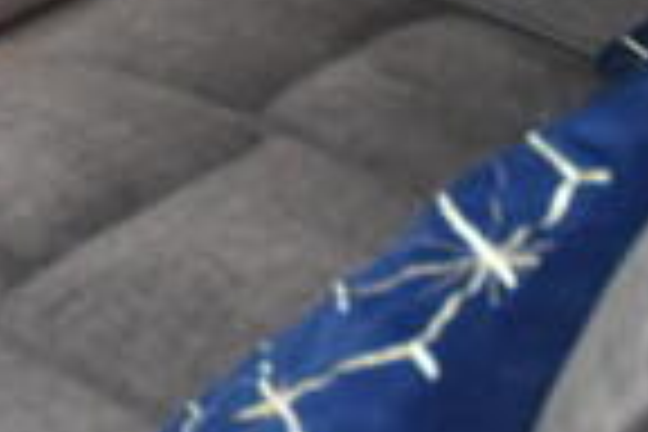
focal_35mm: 107
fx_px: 1926
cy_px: -587
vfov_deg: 10.9
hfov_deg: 11.4
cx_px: -1282
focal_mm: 10
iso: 800
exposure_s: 1/160
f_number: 4.5
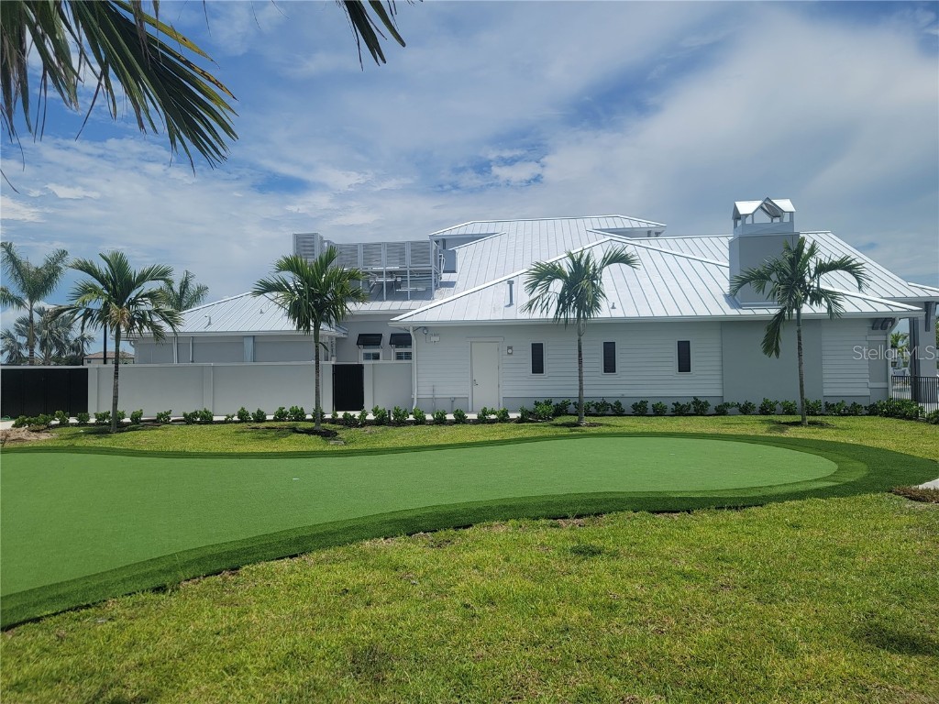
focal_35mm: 24
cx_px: 470
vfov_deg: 56.8
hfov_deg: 71.6
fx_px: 651
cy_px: 352
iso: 16
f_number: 1.8
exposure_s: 1/2277
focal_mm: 6.7
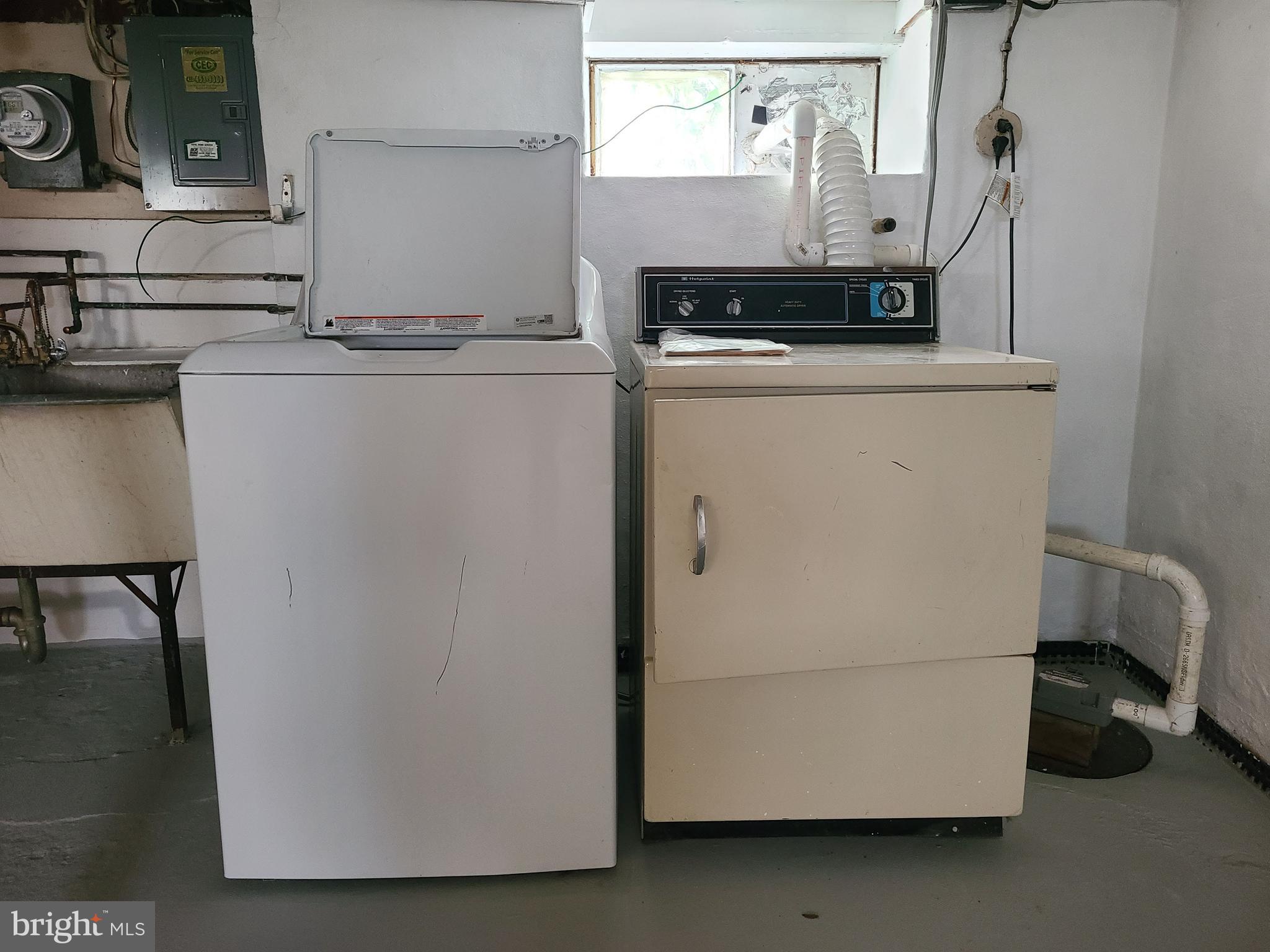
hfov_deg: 67.3
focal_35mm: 26
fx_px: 954
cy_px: 476
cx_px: 635
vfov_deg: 53.1
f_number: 1.8
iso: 500
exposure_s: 1/40
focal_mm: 5.4
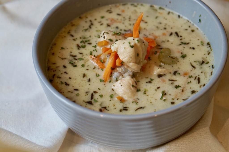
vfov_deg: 18.2
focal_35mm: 75
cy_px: 76
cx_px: 114
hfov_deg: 27.0
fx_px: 477
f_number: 4
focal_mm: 50
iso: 500
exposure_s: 1/80
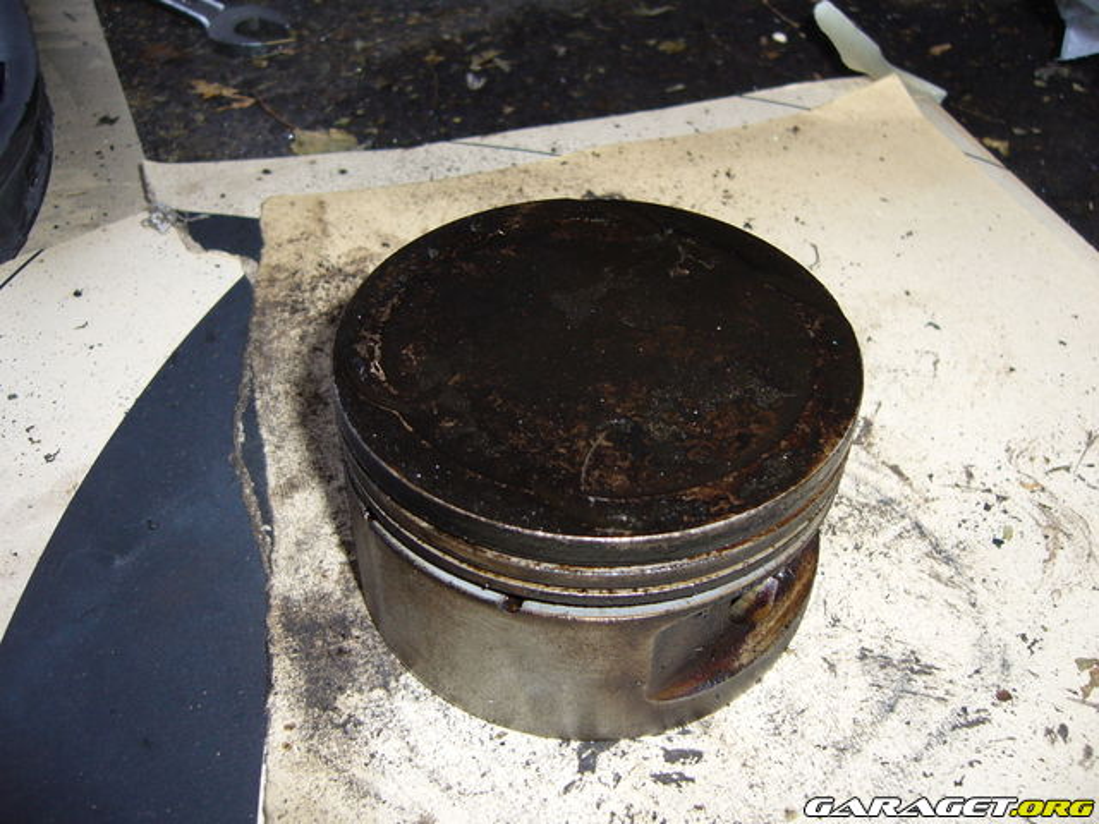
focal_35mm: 35
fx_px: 1111
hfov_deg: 52.6
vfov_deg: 40.7
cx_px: 550
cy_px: 412
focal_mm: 5.8
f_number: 2.8
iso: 80
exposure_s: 1/30
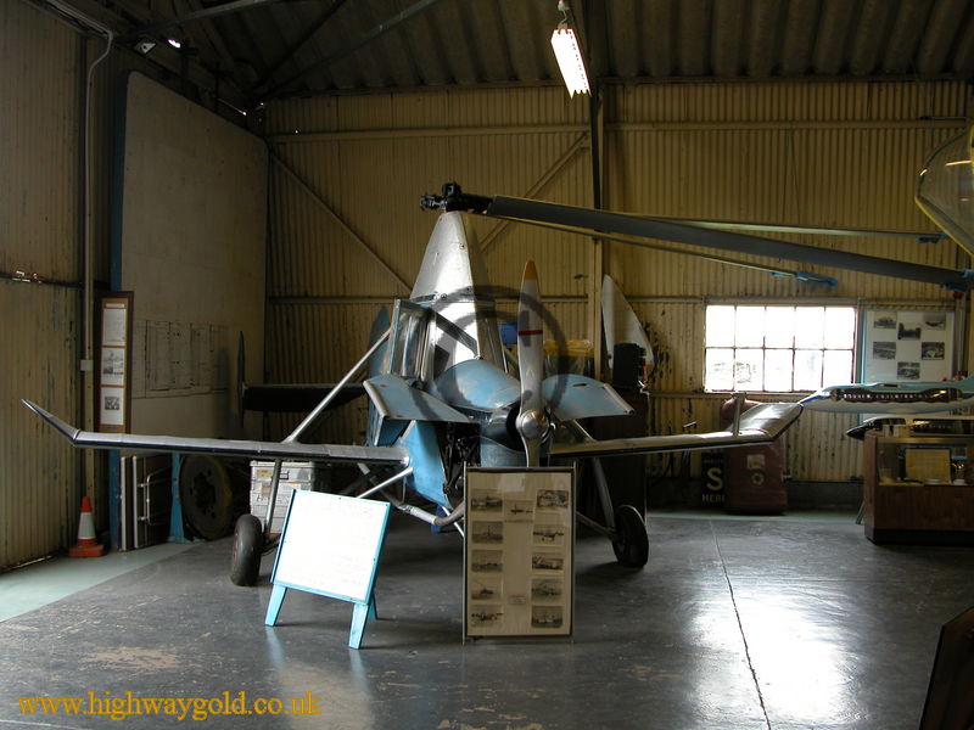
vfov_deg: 40.7
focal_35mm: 35
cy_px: 365
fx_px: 985
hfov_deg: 52.6
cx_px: 487
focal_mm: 8.9
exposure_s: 1/47.9
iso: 100
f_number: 2.8
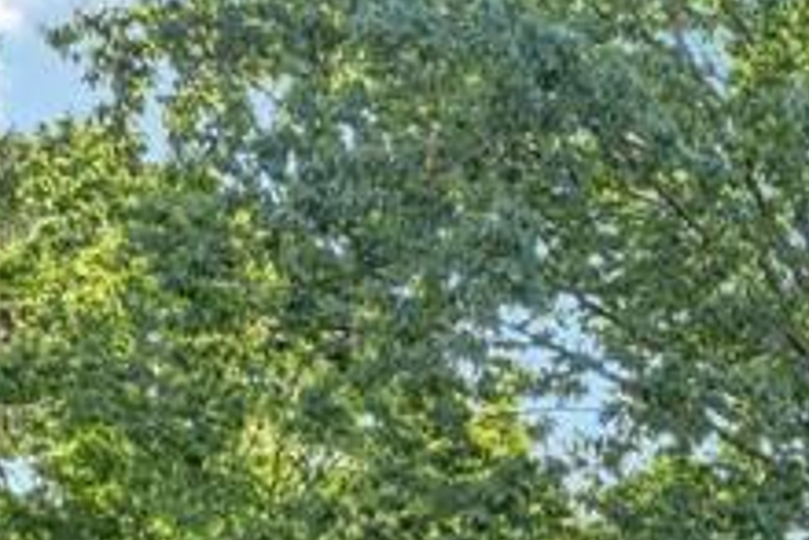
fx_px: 1552
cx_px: 1419
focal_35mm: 69
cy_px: 1078
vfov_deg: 15.7
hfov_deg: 21.0
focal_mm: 14
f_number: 8
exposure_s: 1/160
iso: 250
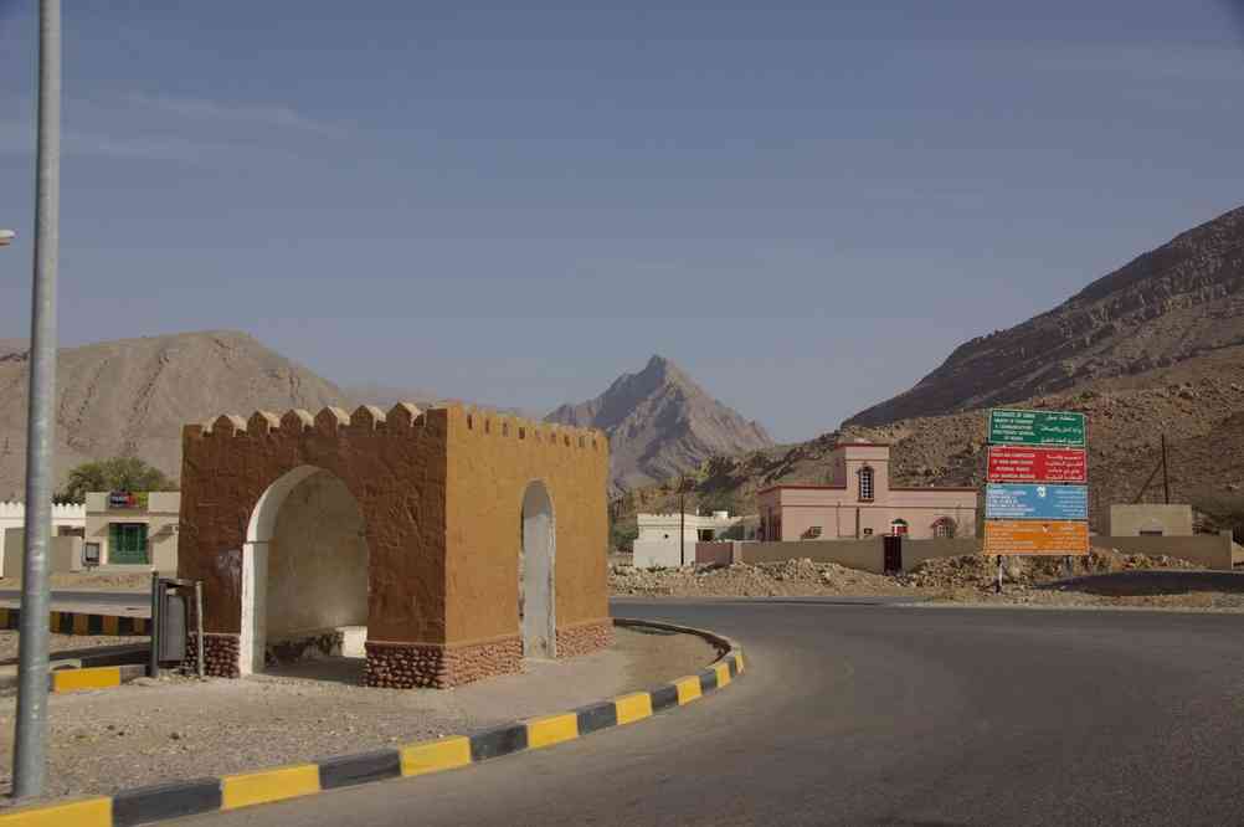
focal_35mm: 38
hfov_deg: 51.3
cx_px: 622
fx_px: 1295
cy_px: 414
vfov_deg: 35.4
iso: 100
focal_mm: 25
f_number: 8
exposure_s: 1/350
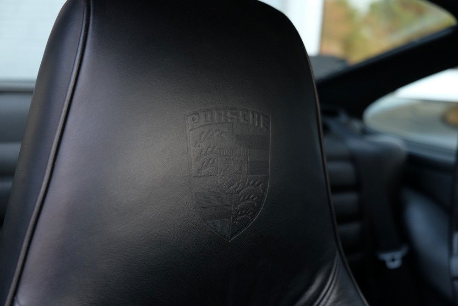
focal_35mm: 43
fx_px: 547
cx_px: 229
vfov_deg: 31.2
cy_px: 153
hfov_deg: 45.4
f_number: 3.2
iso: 640
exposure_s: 1/60
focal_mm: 28.9
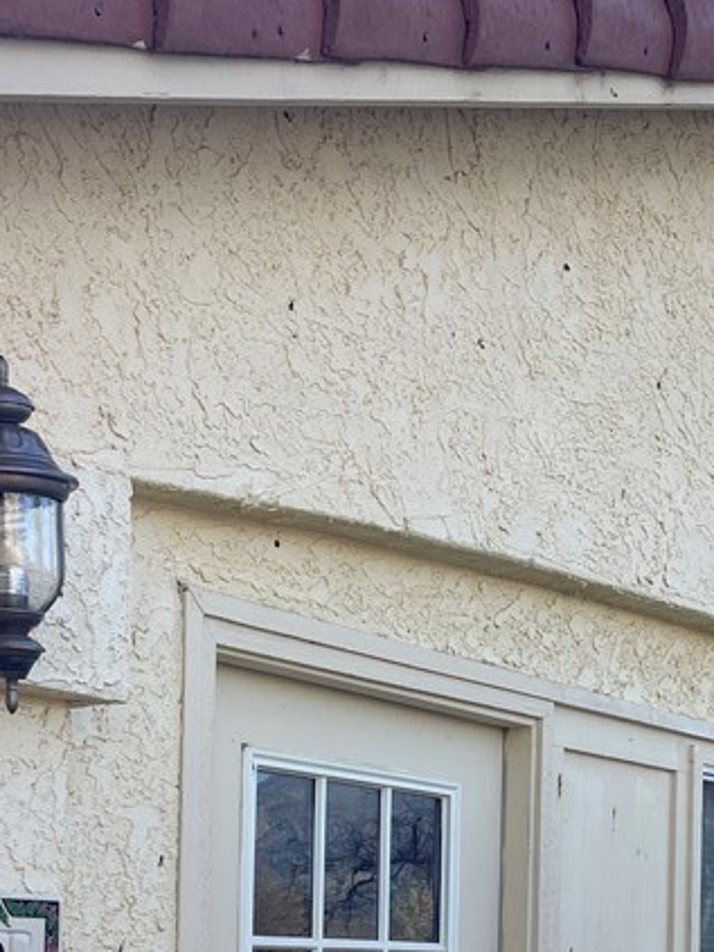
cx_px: 520
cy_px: 927
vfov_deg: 29.0
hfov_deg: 23.1
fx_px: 1733
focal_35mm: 63
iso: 32
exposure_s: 1/593
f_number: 1.6
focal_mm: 4.2
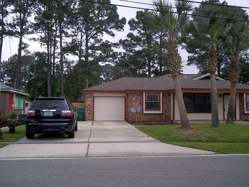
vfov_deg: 39.7
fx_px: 259
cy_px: 94
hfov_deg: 51.4
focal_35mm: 36
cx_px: 124
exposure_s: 1/400
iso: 80
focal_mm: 6.5
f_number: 3.1
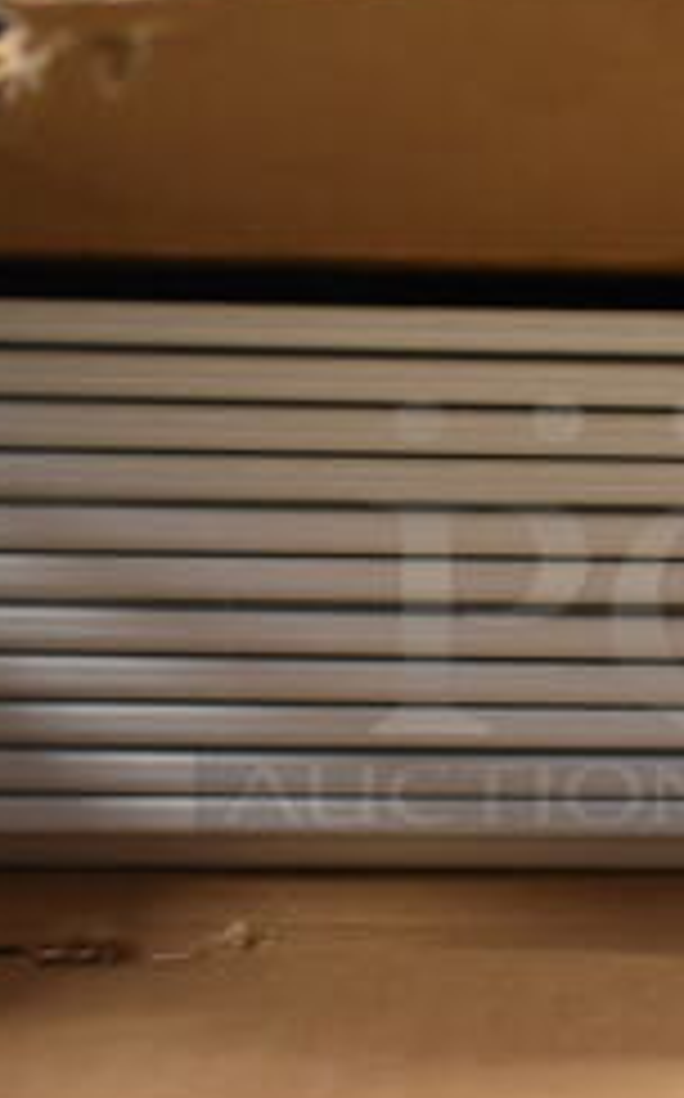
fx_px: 2063
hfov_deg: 18.3
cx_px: 698
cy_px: 603
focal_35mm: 69
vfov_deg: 29.8
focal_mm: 18
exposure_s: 1/30
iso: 1250
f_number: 3.5
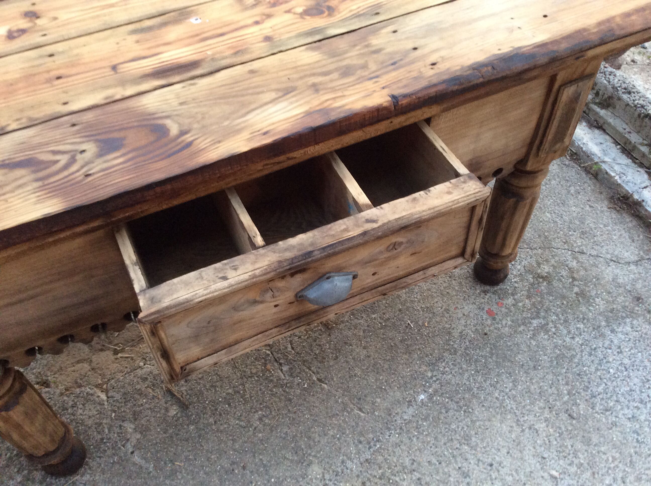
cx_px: 326
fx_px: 601
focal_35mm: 32
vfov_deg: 44.1
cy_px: 243
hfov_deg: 56.9
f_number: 2.4
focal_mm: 3.3
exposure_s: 1/25
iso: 160
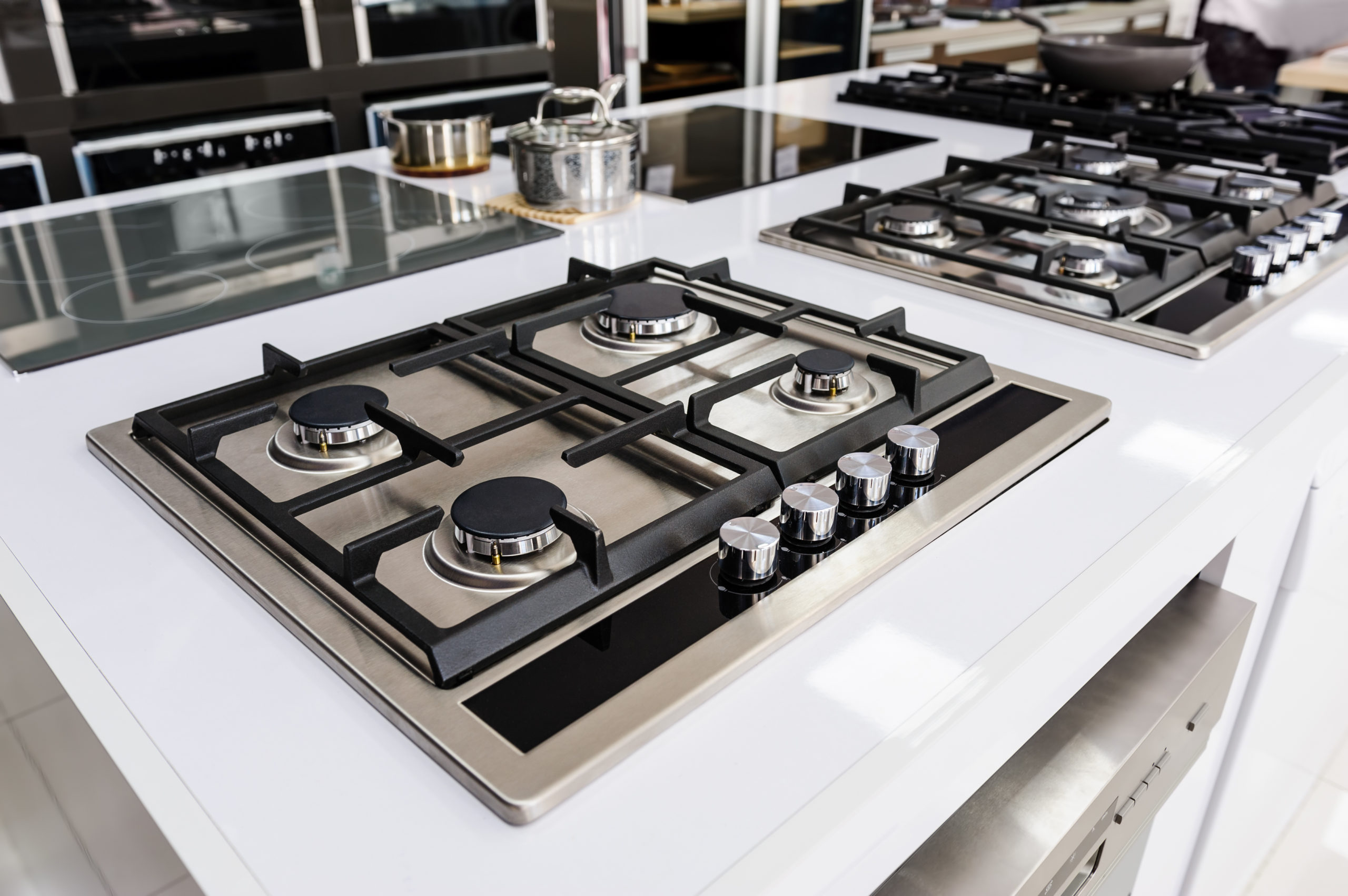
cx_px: 674
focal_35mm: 29
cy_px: 448
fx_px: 1085
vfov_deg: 44.9
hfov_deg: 63.7
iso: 200
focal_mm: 29
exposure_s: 1/40
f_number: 5
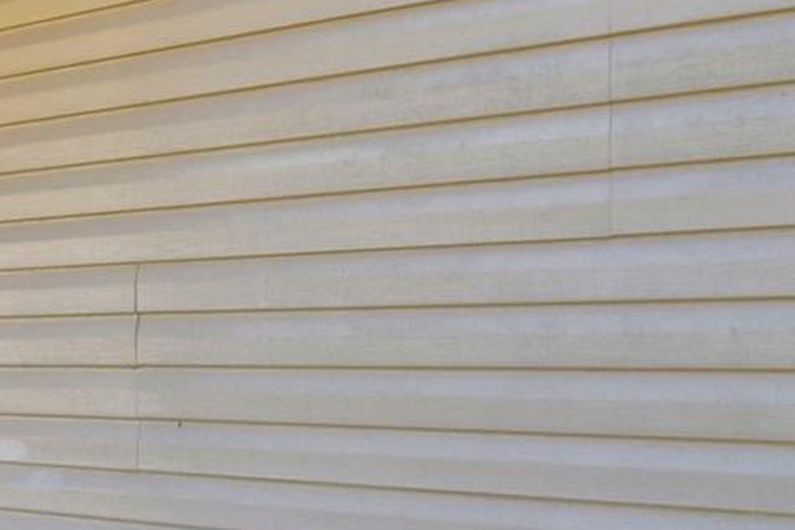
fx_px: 1126
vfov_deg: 26.4
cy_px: 341
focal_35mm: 51
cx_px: -15
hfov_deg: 35.0
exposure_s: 1/320
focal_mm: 10
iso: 200
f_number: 4.5
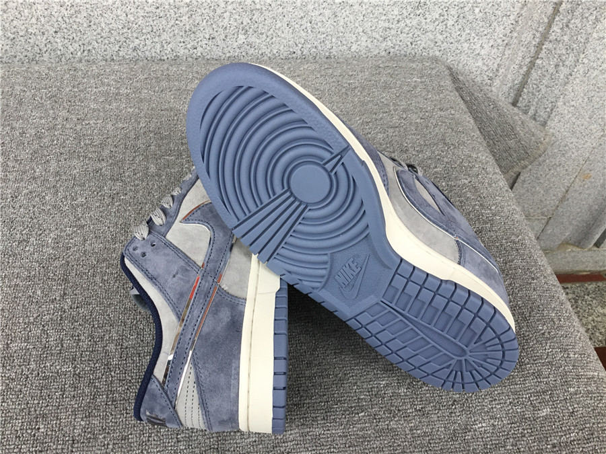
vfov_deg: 45.4
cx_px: 303
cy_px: 227
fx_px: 543
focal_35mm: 31
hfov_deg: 58.4
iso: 40
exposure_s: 1/100
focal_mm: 3.3
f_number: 2.4
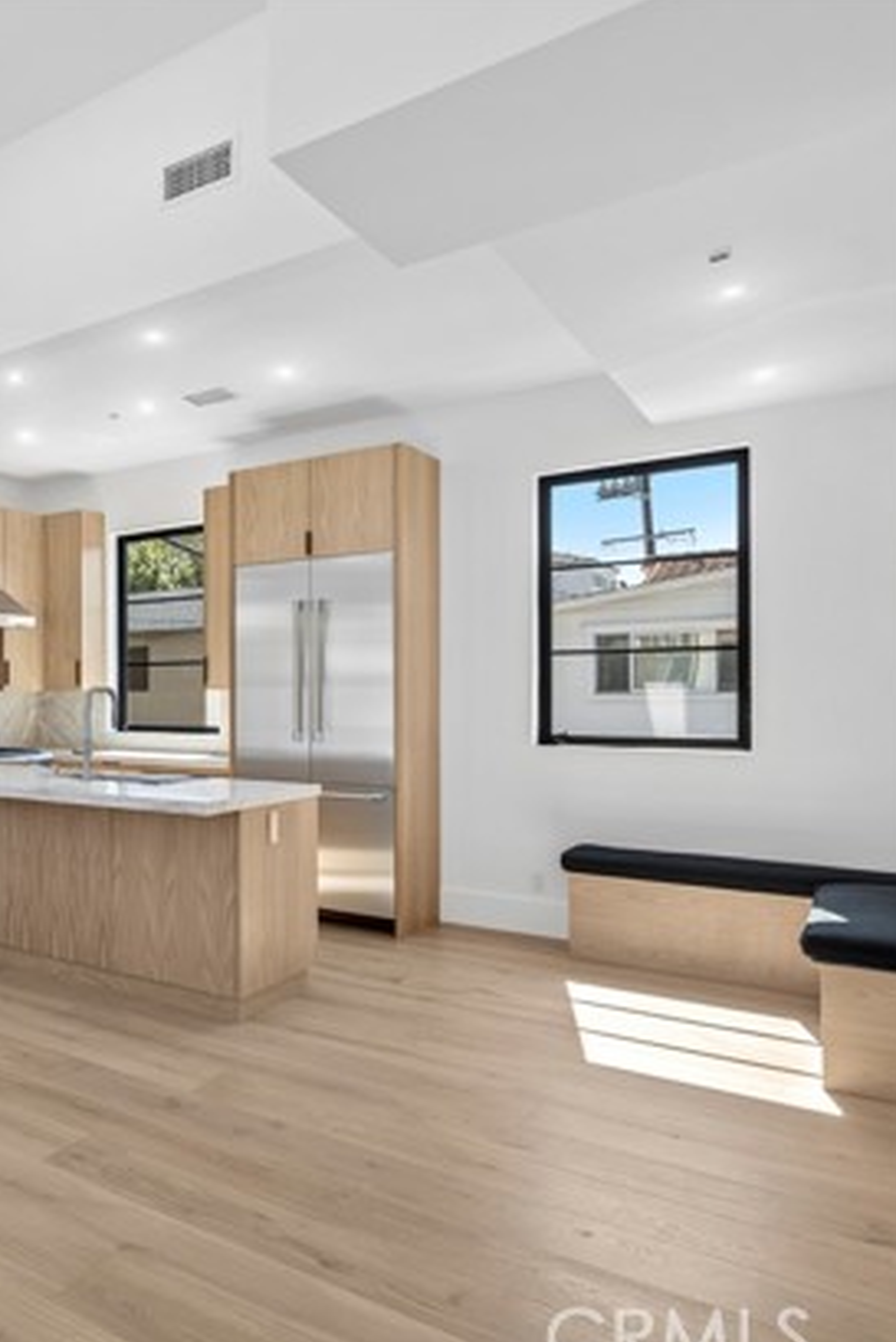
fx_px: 932
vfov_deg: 71.5
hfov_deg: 39.6
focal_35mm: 25
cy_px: 686
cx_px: -135
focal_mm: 16
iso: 200
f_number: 9
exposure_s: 1/50
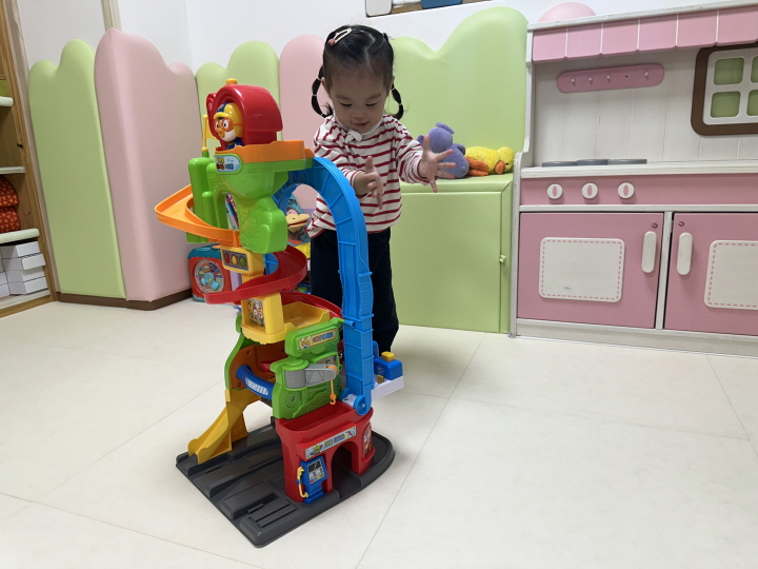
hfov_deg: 71.6
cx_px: 379
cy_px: 284
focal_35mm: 24
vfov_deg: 56.8
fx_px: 526
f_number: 1.78
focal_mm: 6.86
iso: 100
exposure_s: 1/120
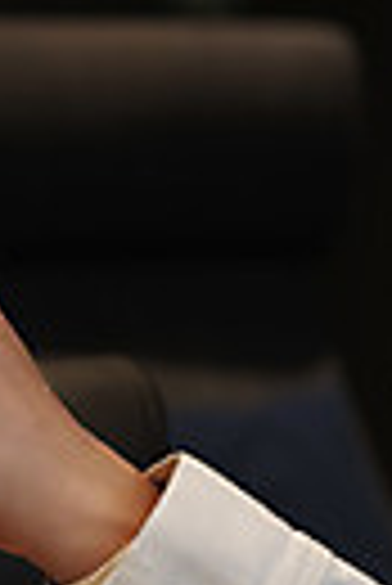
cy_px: 284
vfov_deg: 9.6
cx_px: -97
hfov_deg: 6.4
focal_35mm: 215
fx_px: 3502
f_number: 2.8
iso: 1250
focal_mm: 70
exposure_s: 1/100
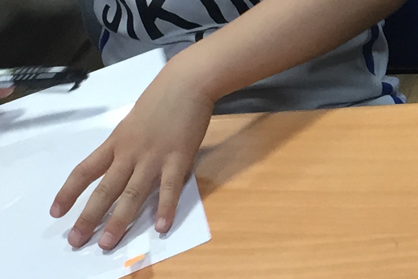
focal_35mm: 142
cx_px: 677
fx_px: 1649
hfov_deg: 13.4
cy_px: 27
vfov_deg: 9.6
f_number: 2.2
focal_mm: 4.15
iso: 64
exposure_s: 1/30
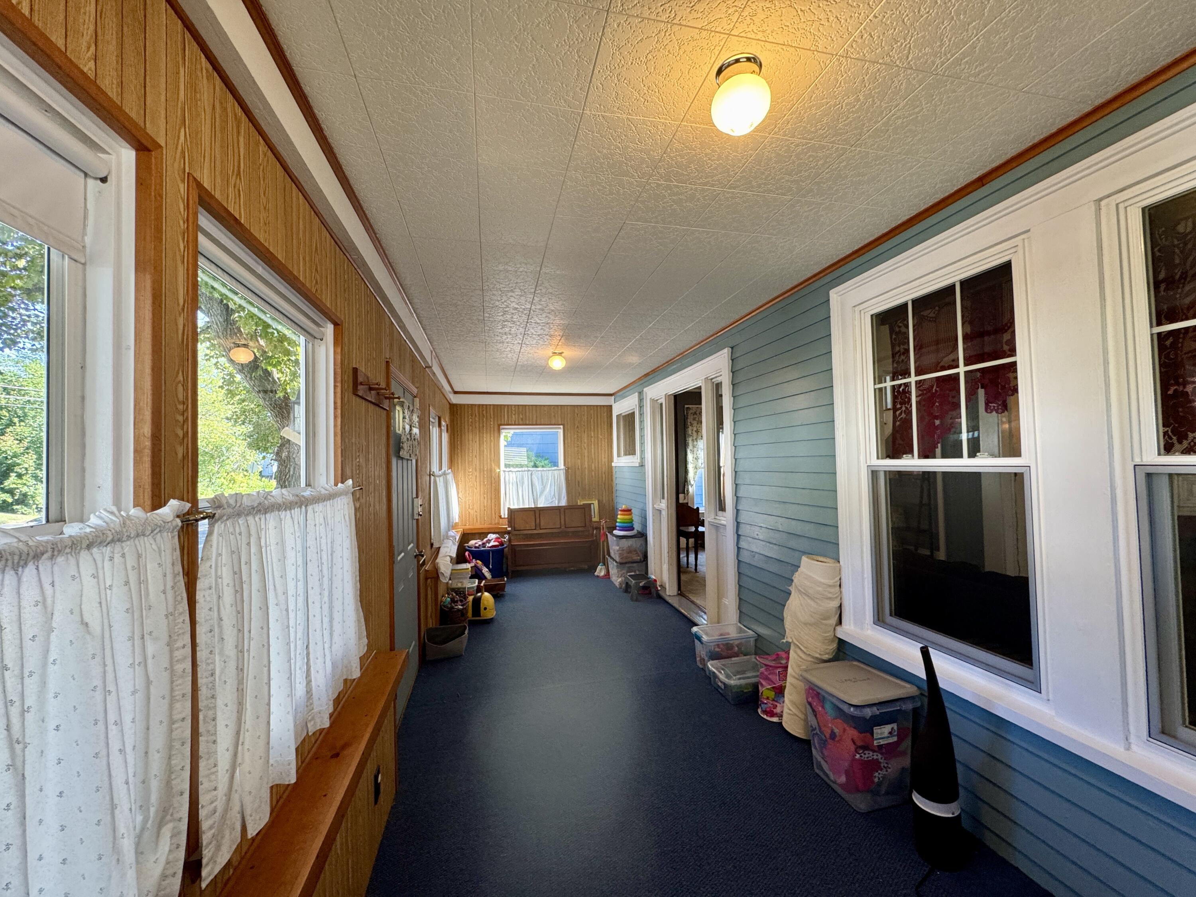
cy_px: 448
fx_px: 484
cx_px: 598
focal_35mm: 14
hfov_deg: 102.1
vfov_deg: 85.7
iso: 200
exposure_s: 1/120
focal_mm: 2.22
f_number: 2.2
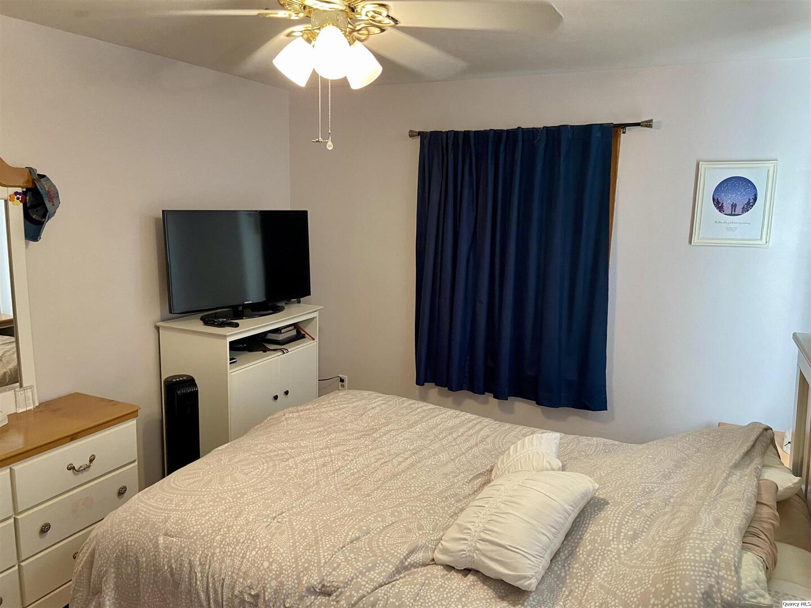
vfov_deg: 53.1
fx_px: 609
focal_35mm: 26
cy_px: 304
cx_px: 406
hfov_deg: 67.3
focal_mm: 4.25
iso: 160
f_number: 1.8
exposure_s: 1/60
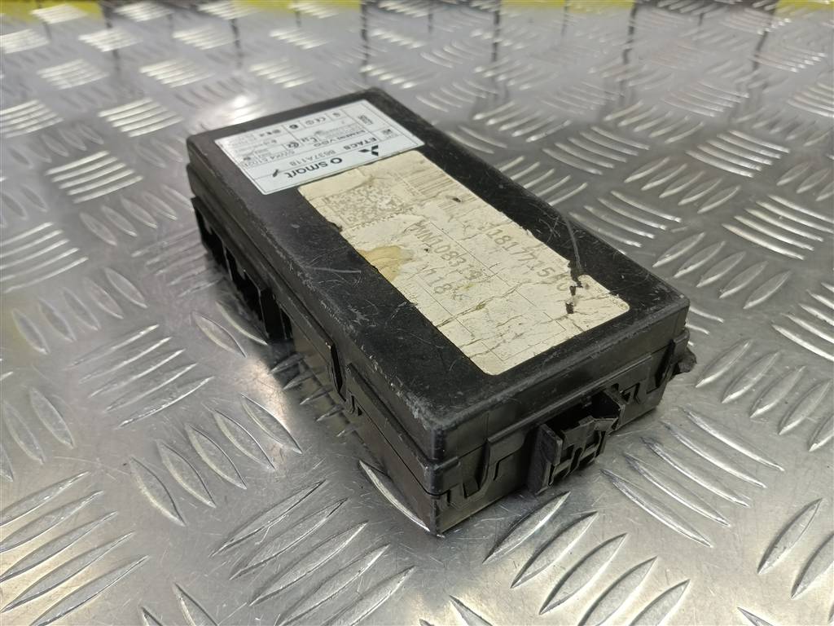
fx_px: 651
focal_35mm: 27
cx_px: 417
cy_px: 313
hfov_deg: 65.3
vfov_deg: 51.4
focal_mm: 4.11
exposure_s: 1/50
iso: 127
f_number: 1.6
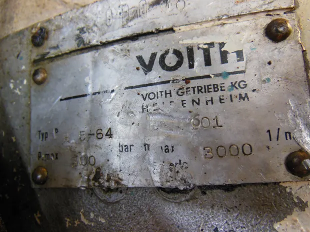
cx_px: 155
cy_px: 116
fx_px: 224
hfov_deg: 69.4
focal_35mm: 25
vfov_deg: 54.9
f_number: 3.5
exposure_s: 1/13
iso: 400
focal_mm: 4.5
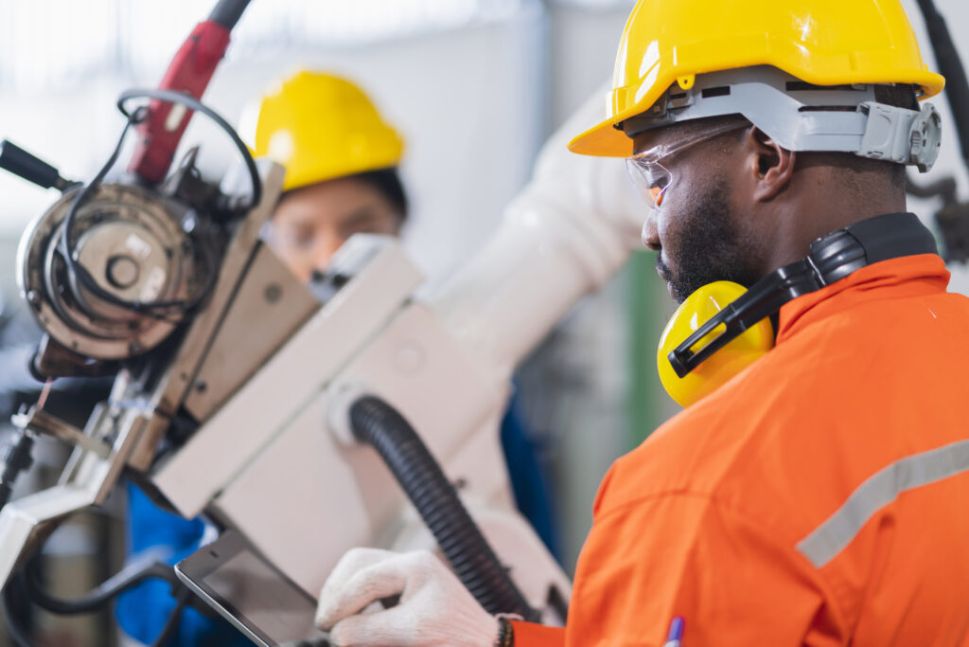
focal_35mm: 85
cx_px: 484
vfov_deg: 16.1
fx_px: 2288
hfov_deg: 23.9
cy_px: 324
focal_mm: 85
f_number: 1.8
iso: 250
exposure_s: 1/200
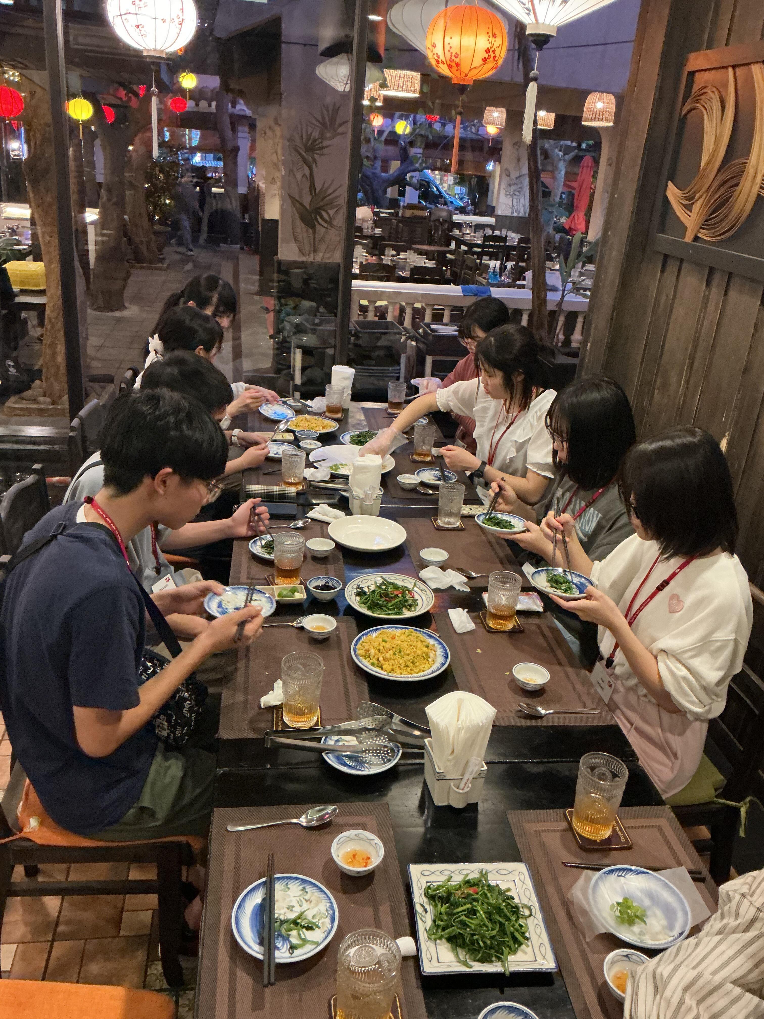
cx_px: 382
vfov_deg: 61.7
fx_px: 853
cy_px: 510
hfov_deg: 48.2
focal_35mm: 29
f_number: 1.8
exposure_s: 1/30
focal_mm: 3
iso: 500
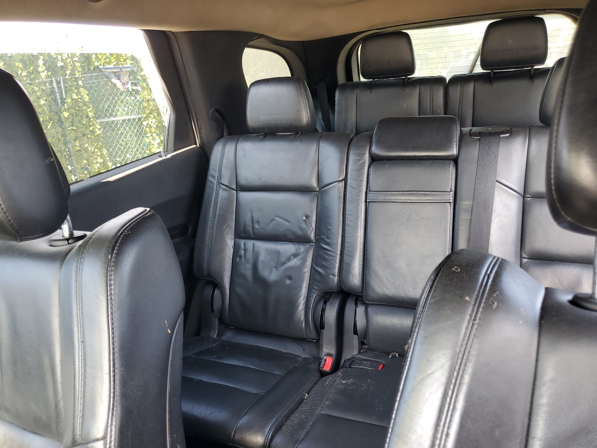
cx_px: 298
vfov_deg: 53.1
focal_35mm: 26
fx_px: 448
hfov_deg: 67.3
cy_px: 224
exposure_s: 1/60.2
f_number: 1.5
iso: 52
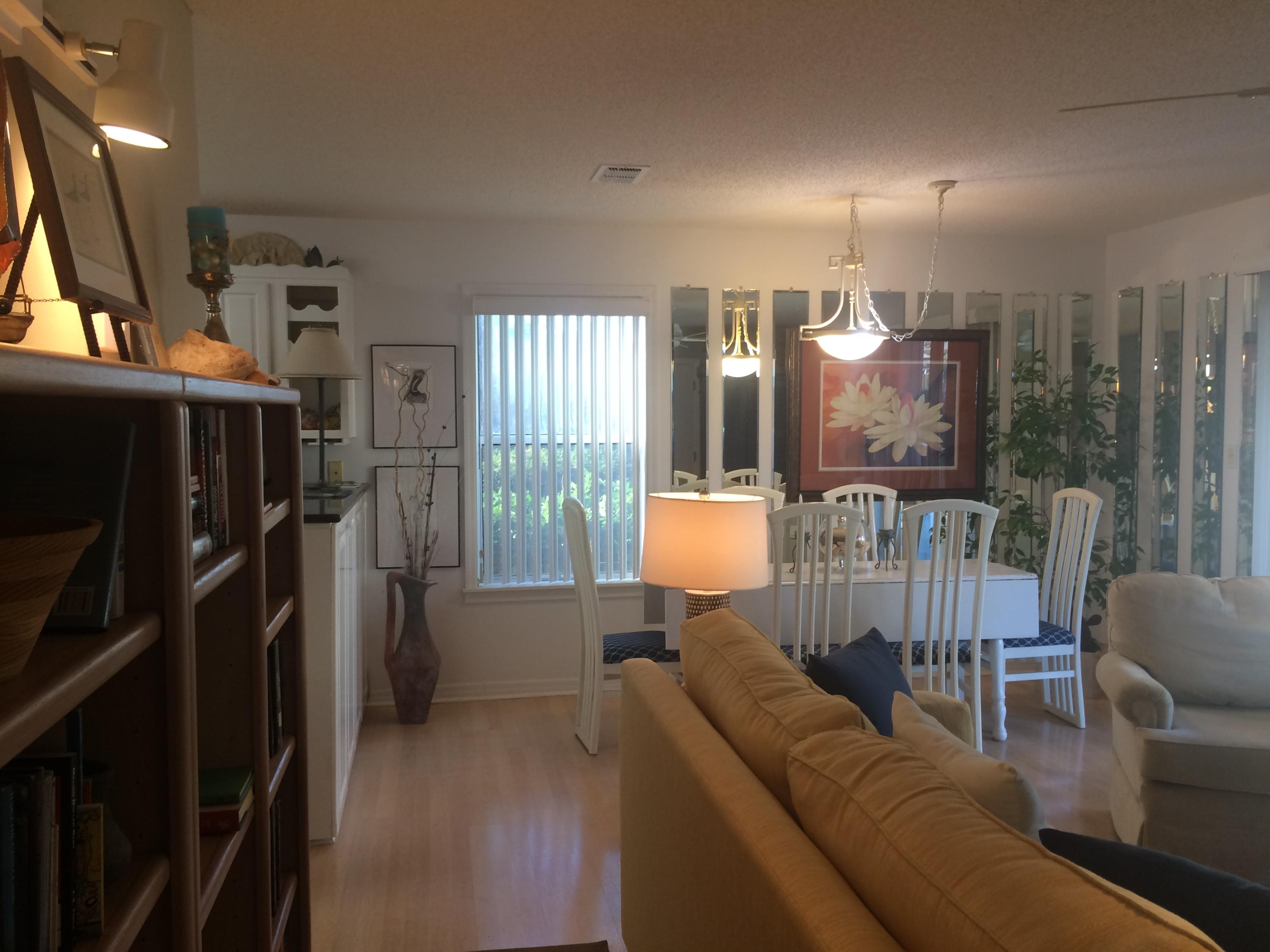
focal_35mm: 29
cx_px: 635
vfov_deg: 48.2
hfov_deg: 61.7
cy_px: 476
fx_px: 1064
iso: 40
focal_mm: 4.15
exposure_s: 1/30
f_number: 2.2
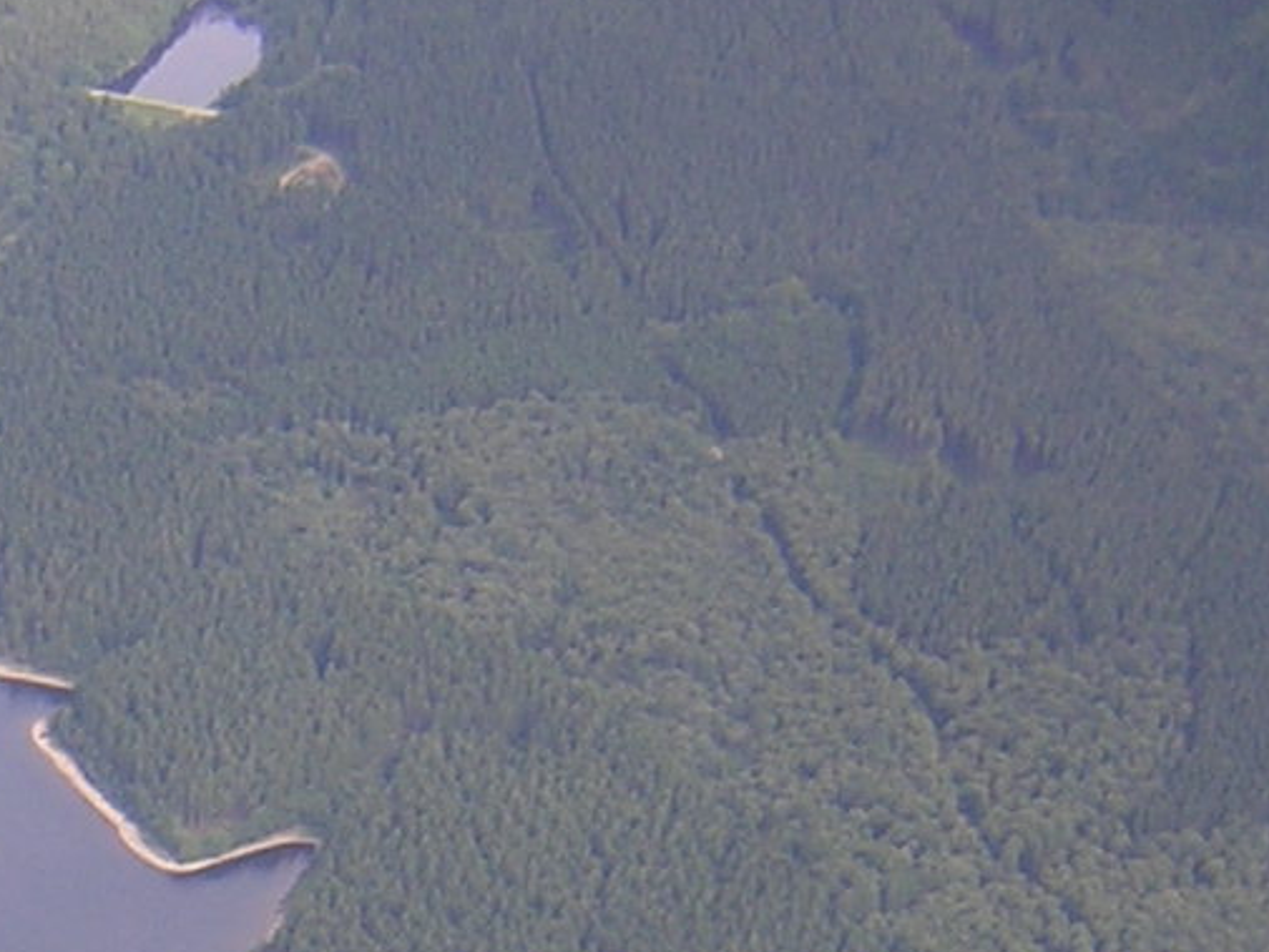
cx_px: -518
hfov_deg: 16.1
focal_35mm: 114
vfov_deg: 12.3
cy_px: 1472
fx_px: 4180
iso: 100
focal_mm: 4.7
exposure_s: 1/314
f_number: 2.6
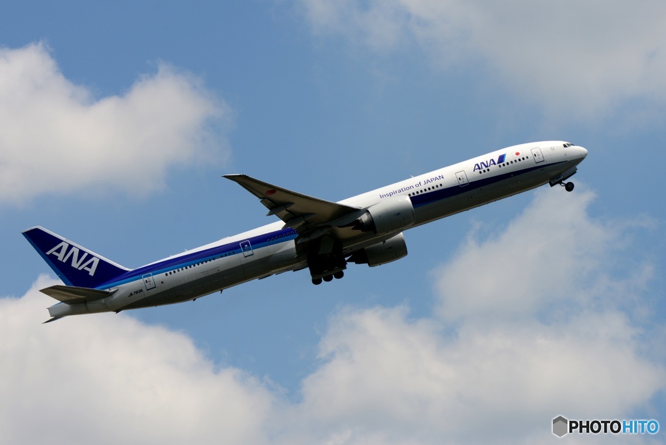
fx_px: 4259
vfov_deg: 6.0
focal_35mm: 230
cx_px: 333
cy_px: 222
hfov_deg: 8.9
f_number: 7.1
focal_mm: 230
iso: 180
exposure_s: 1/1250
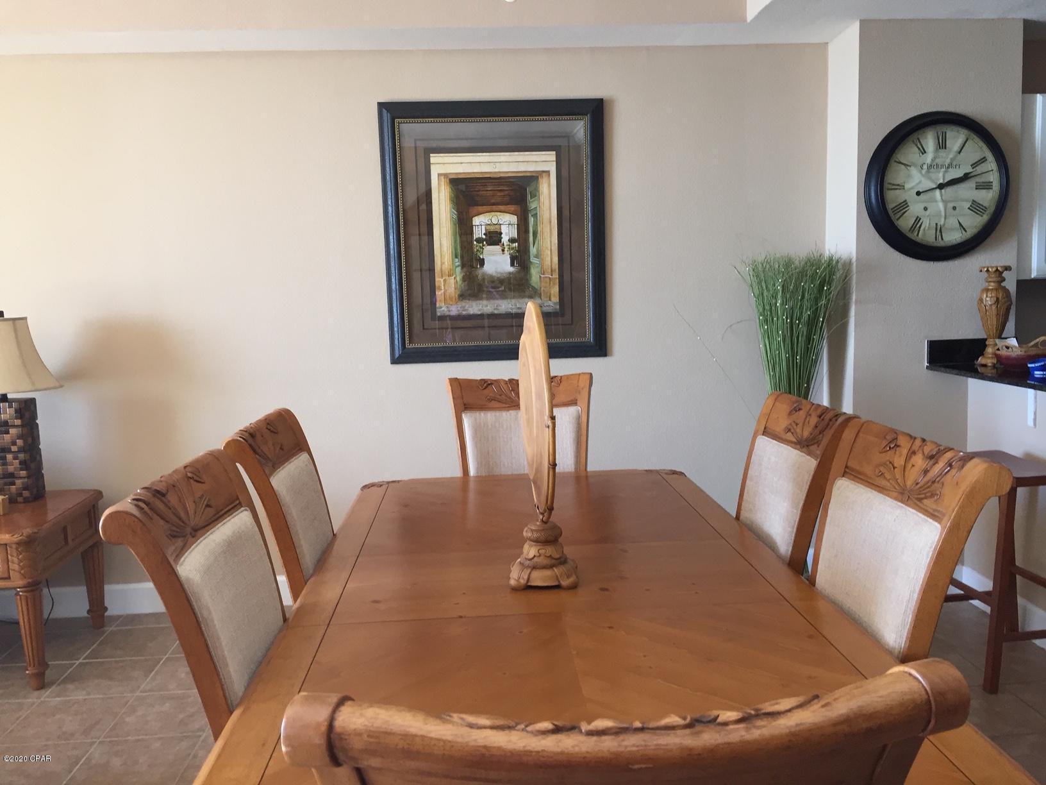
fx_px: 876
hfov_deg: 61.7
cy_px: 392
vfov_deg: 48.2
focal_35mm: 29
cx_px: 523
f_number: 2.2
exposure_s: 1/30
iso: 80
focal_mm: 4.15
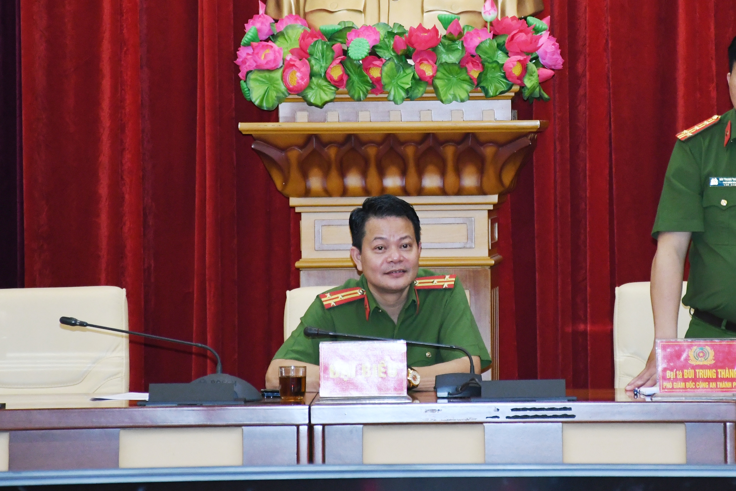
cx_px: 448
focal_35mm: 243
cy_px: 97
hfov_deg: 8.5
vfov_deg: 5.7
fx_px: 4968
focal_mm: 100
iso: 2500
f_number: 5.6
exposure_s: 1/200
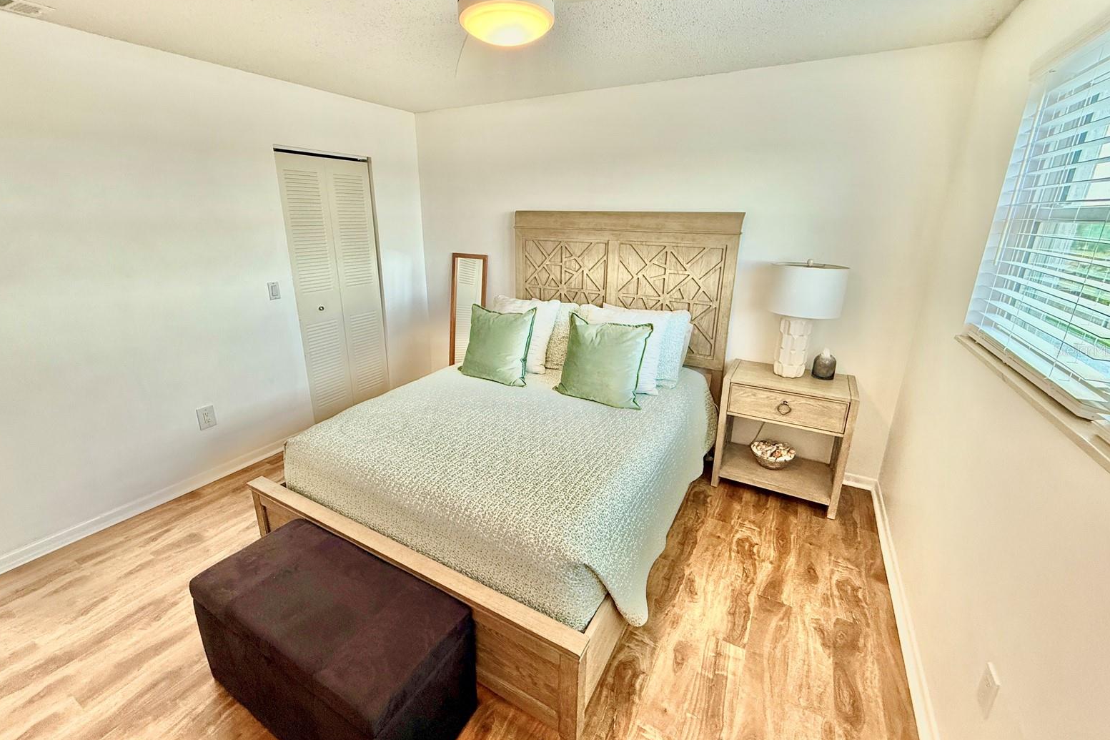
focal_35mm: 15
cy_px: 350
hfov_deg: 100.4
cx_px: 550
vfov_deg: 77.2
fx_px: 462
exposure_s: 1/120
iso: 250
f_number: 2.2
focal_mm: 2.22
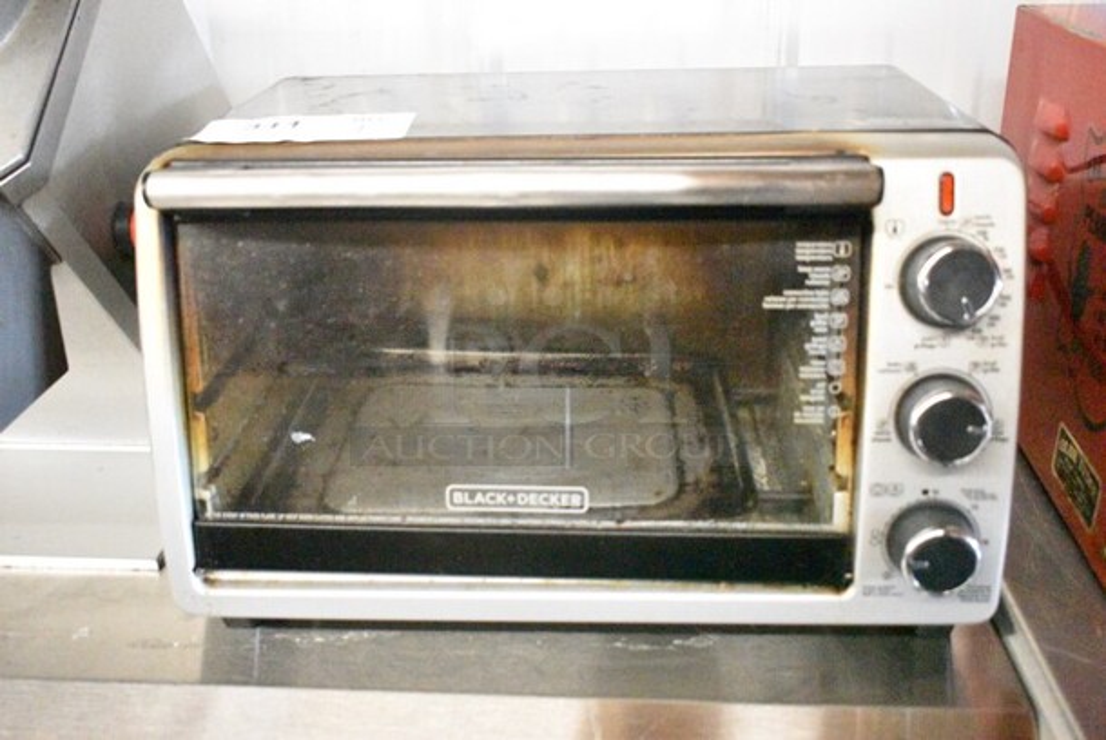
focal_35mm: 36
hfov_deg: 53.1
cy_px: 370
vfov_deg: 37.0
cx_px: 553
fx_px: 1107
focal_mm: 24
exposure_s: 1/200
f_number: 4.5
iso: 25600
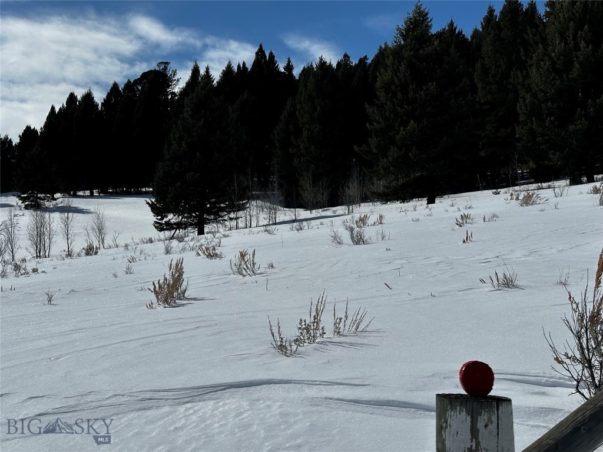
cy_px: 226
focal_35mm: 48
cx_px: 302
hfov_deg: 39.7
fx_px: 836
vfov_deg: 30.3
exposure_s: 1/15873
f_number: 1.78
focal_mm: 6.86
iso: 64
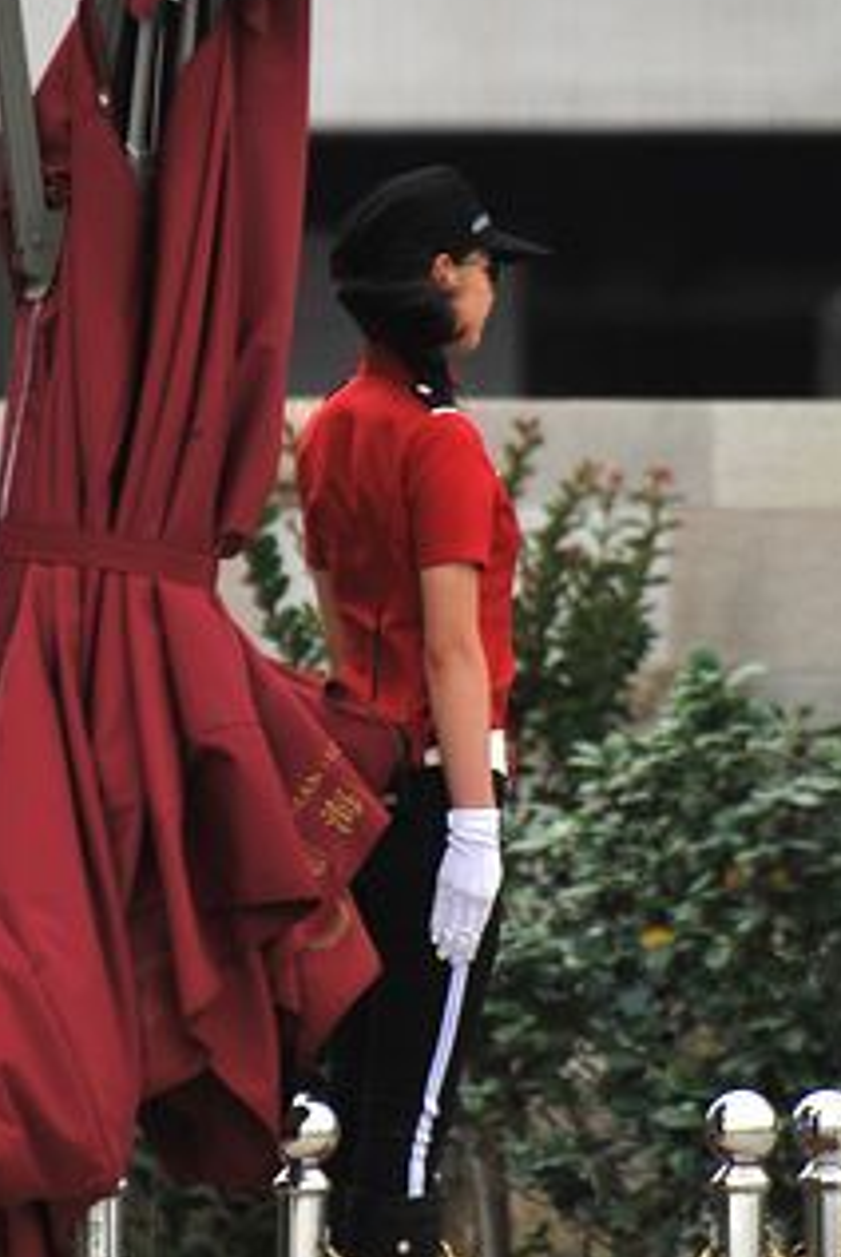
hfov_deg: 1.8
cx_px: 389
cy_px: 456
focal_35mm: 781
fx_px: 27306
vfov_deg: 2.6
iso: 100
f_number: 5.6
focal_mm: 300
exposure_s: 1/200
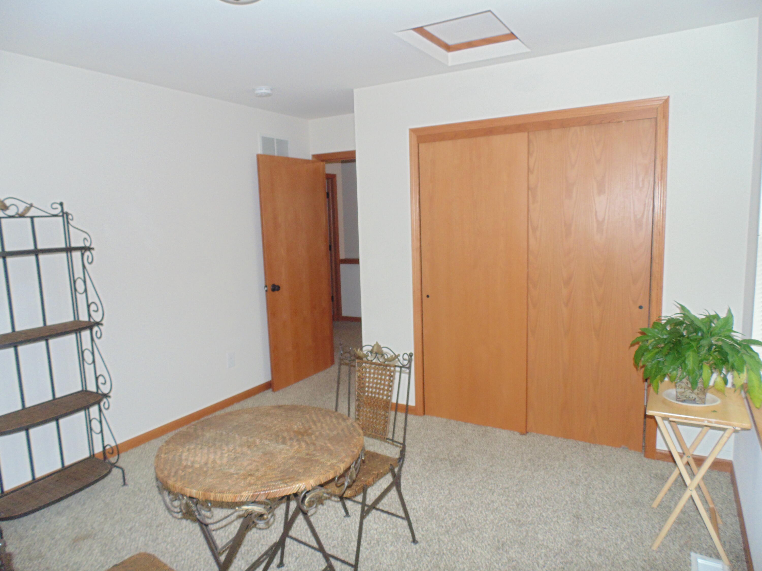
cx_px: 381
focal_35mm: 22
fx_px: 484
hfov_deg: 76.4
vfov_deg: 61.1
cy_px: 286
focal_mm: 4
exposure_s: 1/30
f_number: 3.1
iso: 200
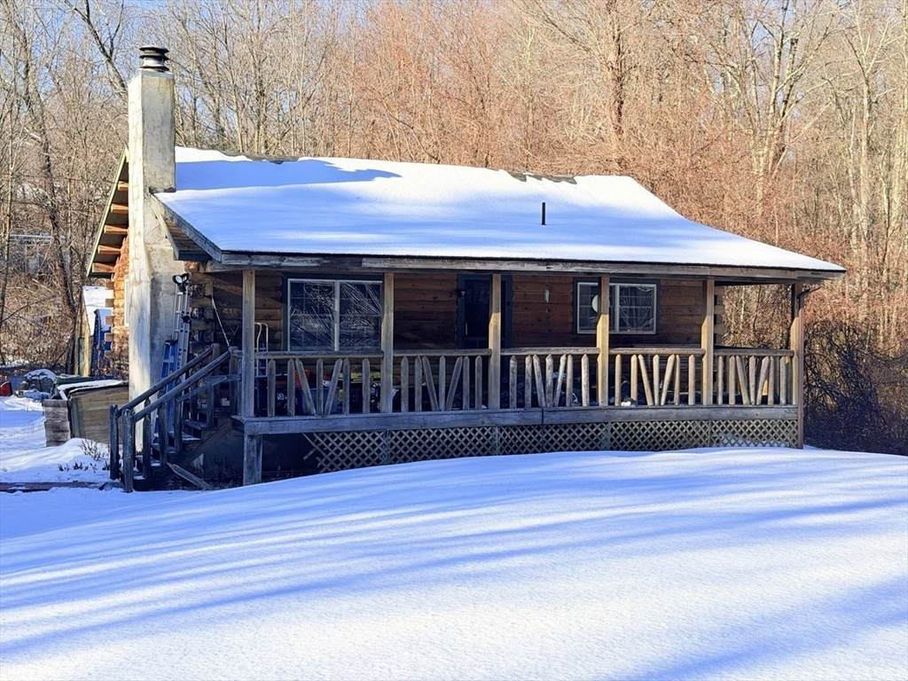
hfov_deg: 39.7
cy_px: 340
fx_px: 1259
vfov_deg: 30.3
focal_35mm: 48
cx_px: 454
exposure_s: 1/2762
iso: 64
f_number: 1.78
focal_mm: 6.76
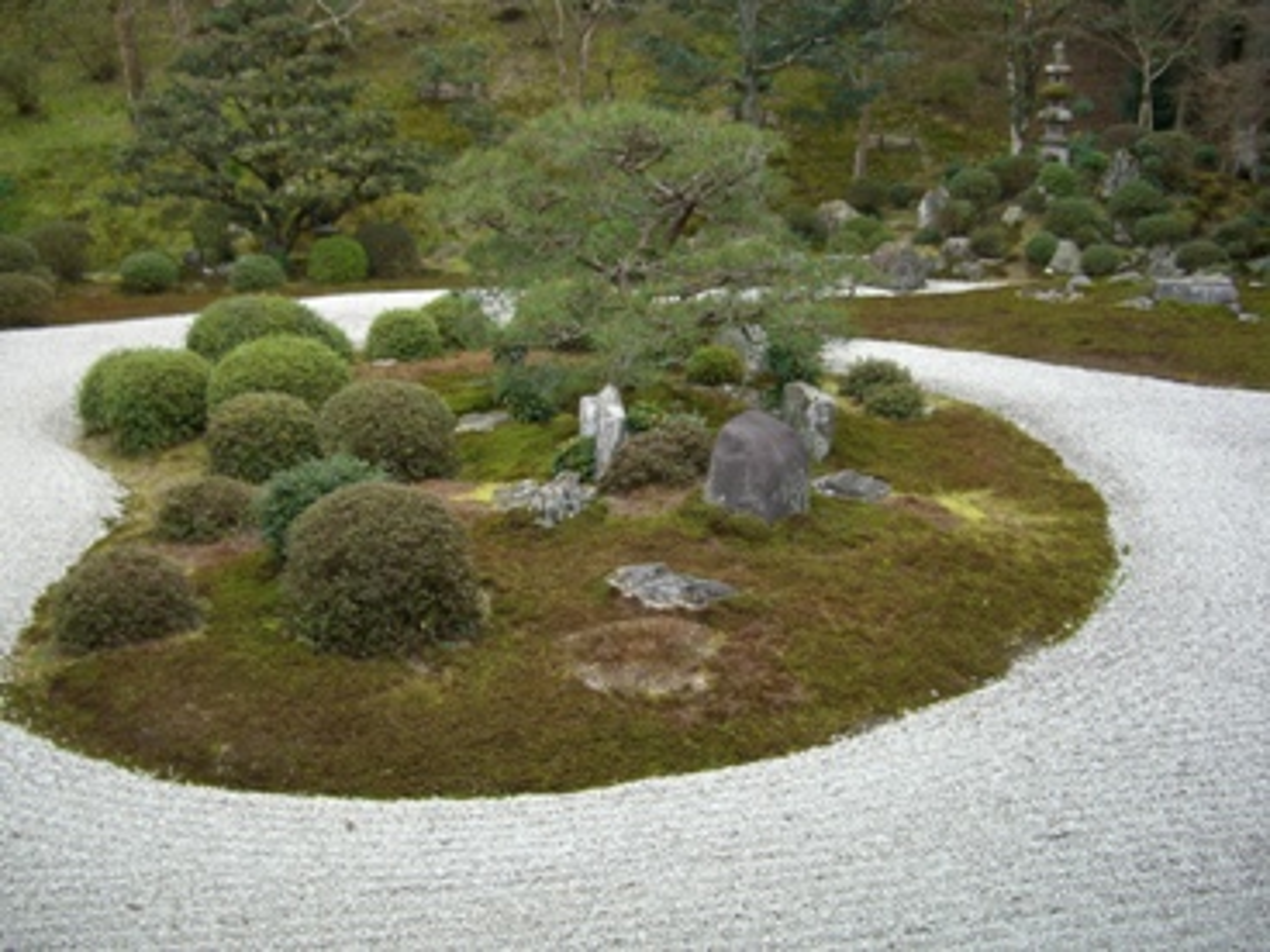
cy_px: 476
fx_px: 1394
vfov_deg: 37.7
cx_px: 635
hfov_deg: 49.0
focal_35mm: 38
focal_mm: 7.9
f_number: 2.8
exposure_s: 1/125
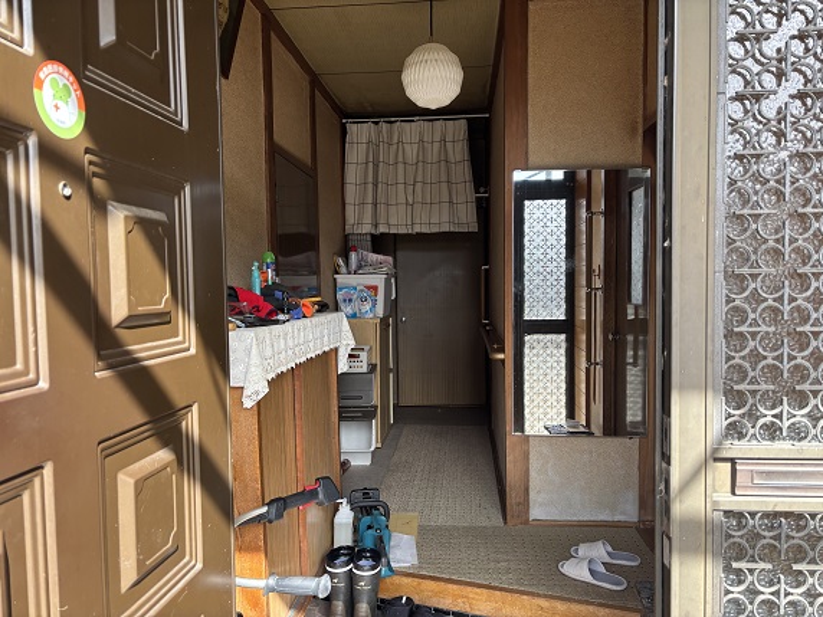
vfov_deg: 53.1
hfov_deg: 67.3
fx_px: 618
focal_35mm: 26
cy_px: 308
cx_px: 412
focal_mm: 5.96
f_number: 1.6
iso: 50
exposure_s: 1/202
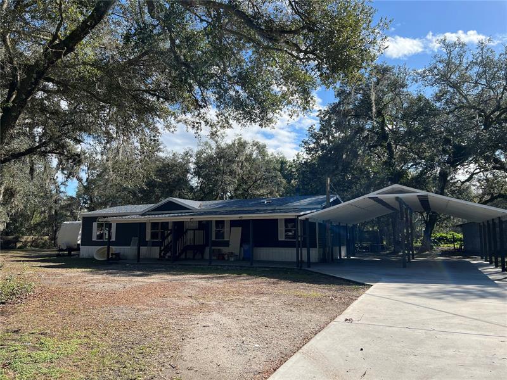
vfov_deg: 53.1
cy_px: 190
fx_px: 381
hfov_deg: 67.3
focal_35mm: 26
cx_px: 254
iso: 50
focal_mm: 5.7
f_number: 1.5
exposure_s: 1/2841
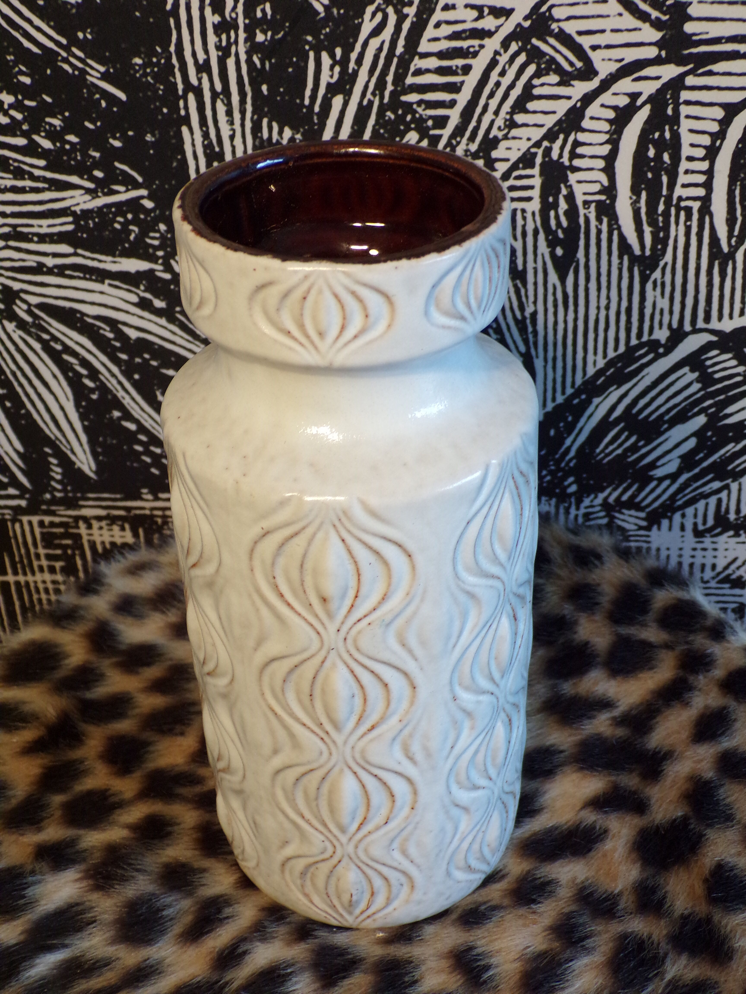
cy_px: 497
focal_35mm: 42
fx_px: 1207
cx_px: 373
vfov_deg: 44.8
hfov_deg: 34.3
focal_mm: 7.6
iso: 200
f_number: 3.4
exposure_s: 1/28
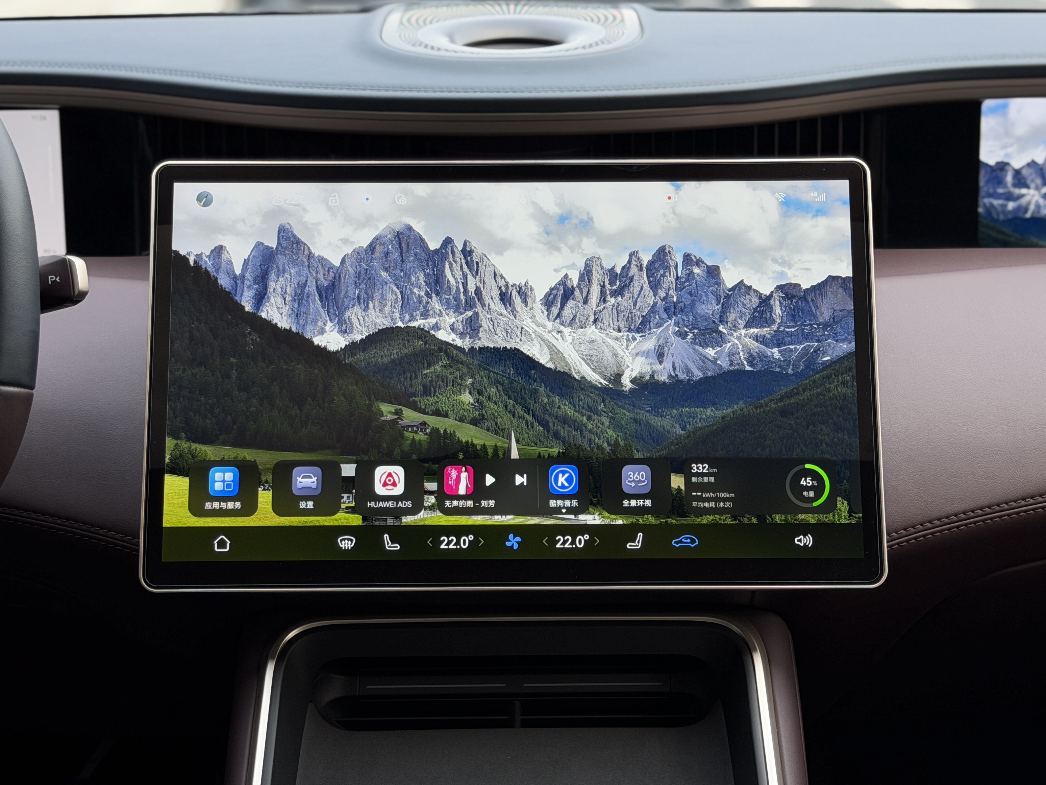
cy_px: 392
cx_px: 523
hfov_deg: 39.7
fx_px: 1450
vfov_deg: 30.3
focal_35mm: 48
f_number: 1.78
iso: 80
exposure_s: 1/519
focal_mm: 6.76
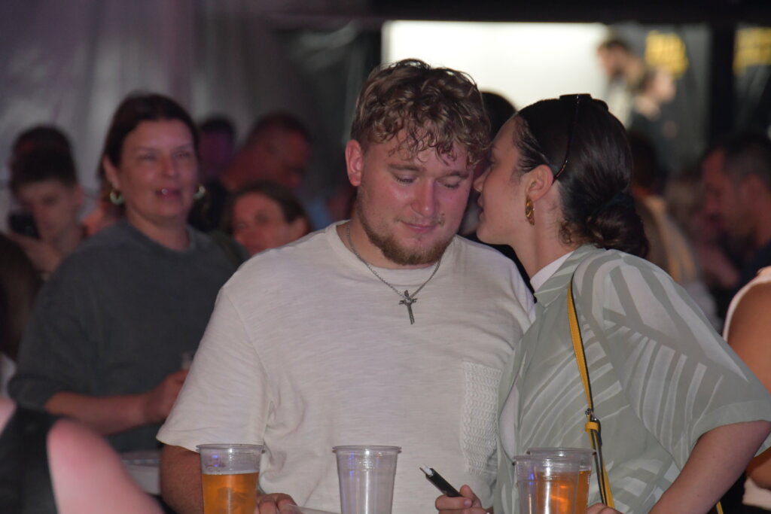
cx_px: 386
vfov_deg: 4.6
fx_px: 6425
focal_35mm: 300
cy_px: 257
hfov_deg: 6.9
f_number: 6
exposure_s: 1/60
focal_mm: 200
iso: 2000
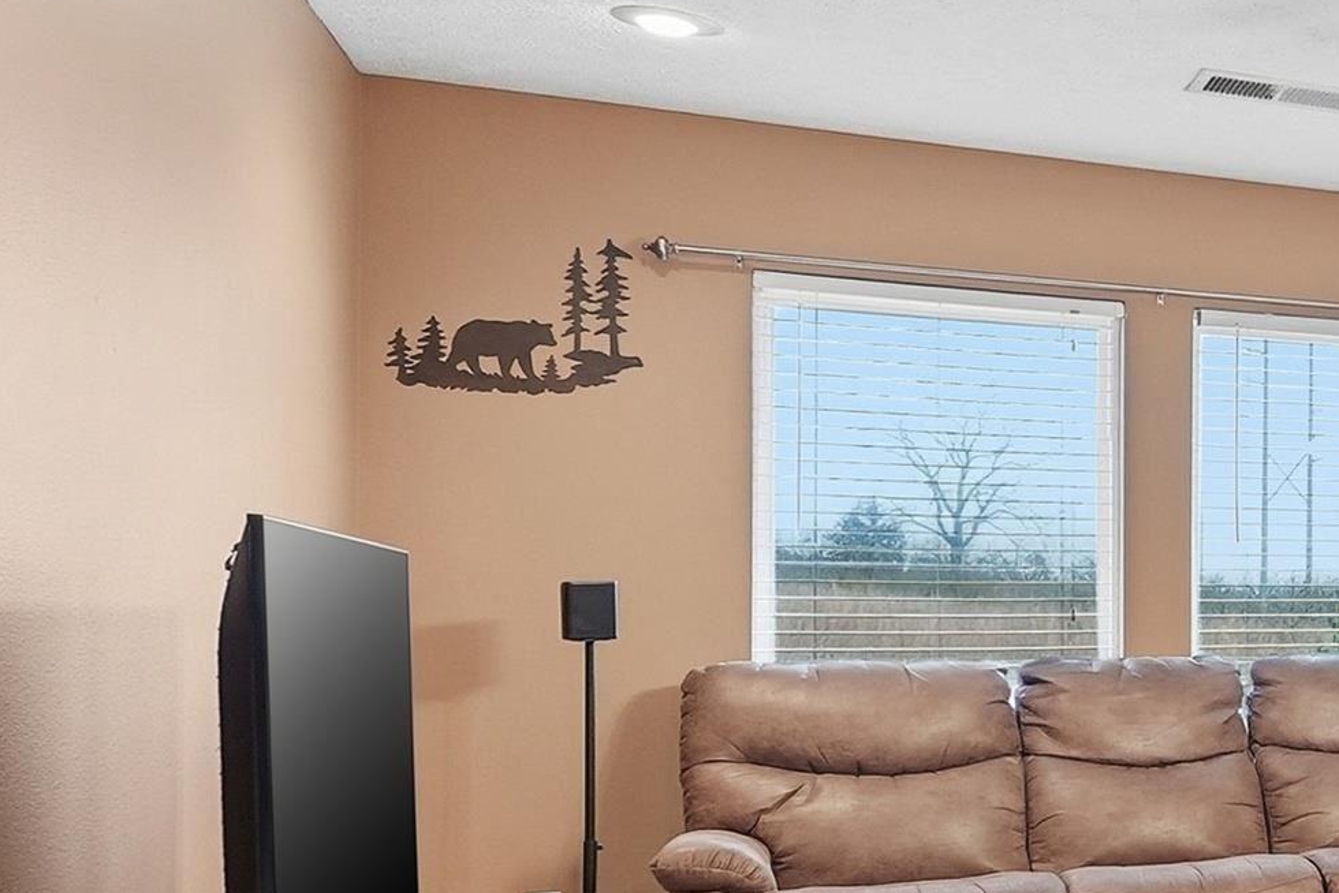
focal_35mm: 49
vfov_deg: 27.3
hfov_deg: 28.0
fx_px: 1823
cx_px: 1983
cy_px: 608
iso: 640
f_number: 9
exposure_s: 1/30
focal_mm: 16
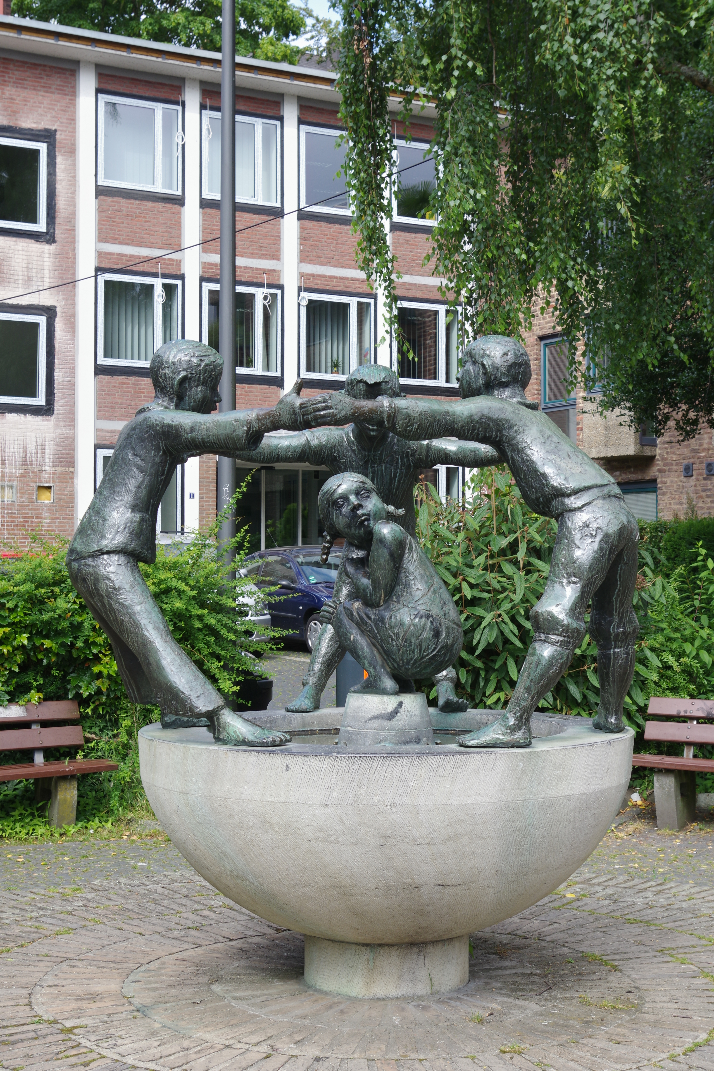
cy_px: 536
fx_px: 1547
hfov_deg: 26.0
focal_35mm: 52
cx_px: 357
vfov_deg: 38.2
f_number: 11
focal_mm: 35
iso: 200
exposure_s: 1/80
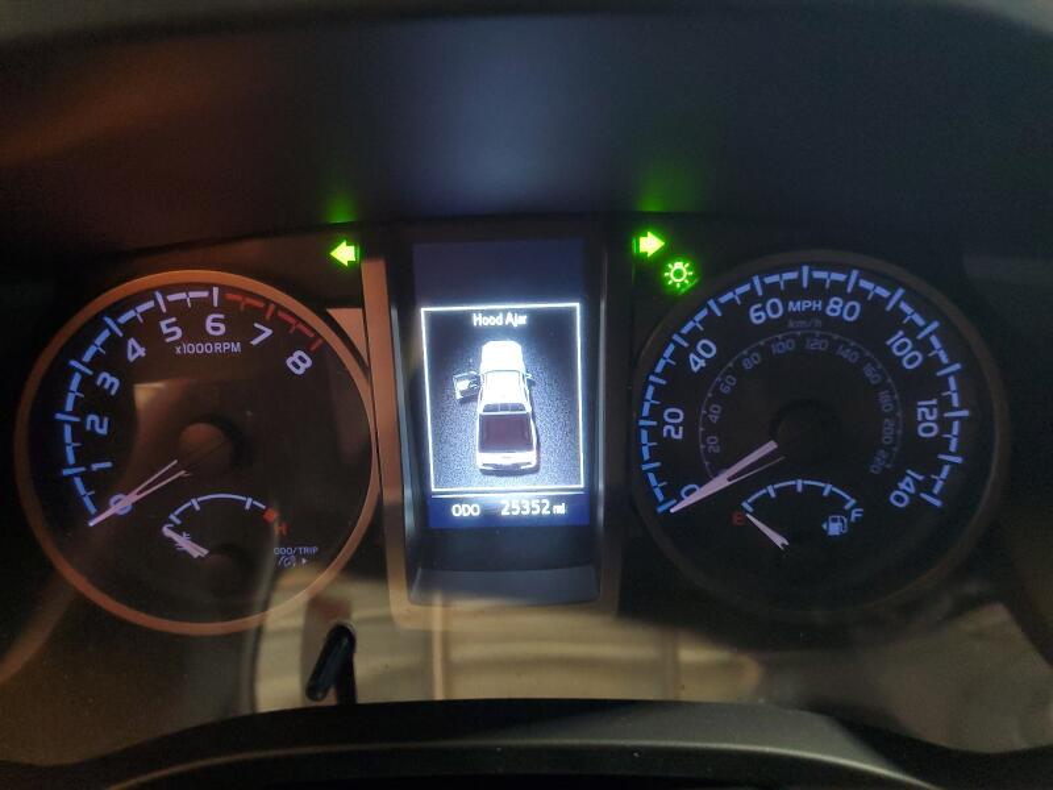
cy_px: 395
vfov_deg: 53.1
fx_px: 791
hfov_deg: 67.3
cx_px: 526
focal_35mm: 26
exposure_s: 1/17
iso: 284
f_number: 1.5
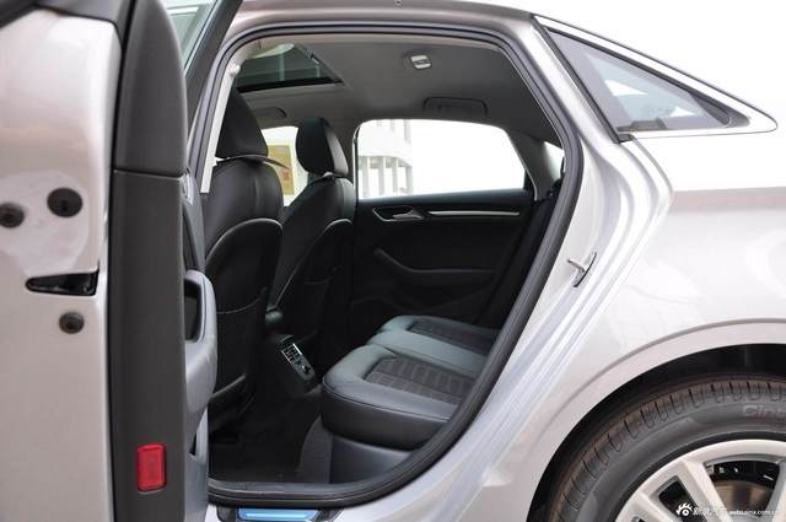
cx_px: 393
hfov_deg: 57.3
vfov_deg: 39.9
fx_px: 720
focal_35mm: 33
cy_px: 261
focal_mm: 22
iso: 200
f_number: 6.3
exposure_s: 1/50
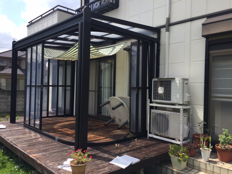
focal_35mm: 29
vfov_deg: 48.2
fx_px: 194
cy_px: 87
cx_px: 116
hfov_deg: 61.7
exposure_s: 1/1319
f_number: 2.2
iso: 32
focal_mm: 4.15
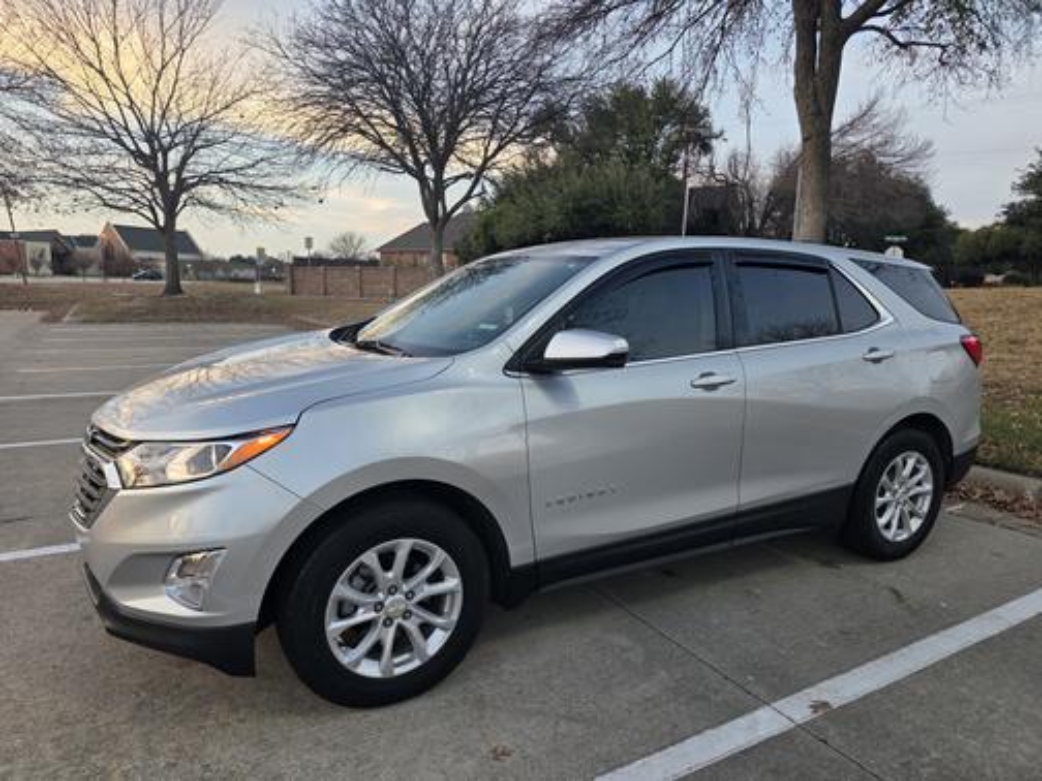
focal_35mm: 23
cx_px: 521
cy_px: 390
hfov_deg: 73.9
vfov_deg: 58.9
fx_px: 692
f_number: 1.7
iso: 80
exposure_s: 1/180
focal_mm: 6.3
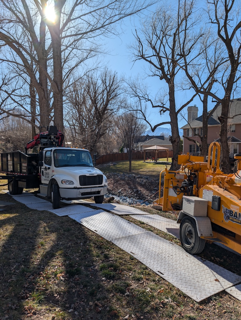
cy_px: 160
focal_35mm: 24
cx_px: 120
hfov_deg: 56.9
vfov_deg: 71.5
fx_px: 222
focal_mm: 6.9
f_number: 1.68
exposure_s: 1/1460
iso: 21
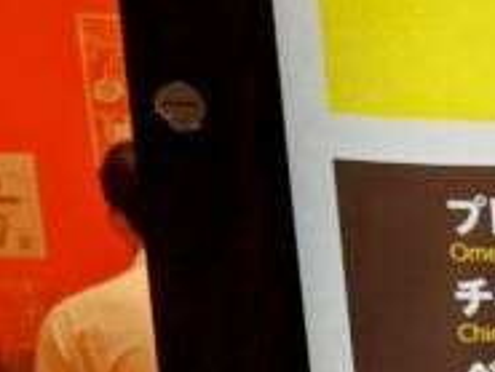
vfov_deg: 10.0
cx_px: 982
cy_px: 934
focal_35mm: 127
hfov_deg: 13.4
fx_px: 1817
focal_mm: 5.56
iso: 50
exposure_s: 1/150
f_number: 1.9
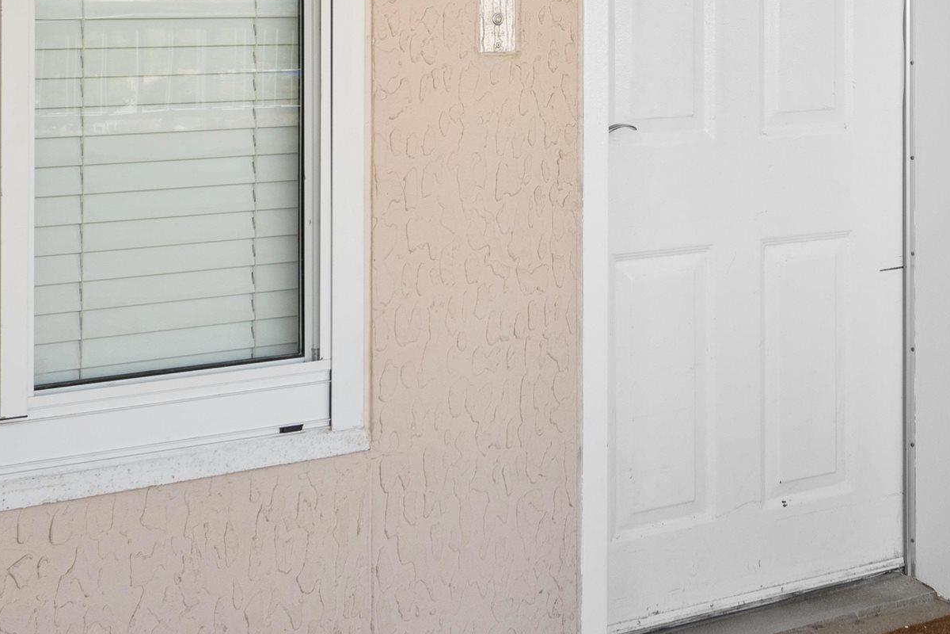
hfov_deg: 30.9
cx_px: 698
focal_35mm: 64
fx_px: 1689
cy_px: -50
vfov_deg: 20.3
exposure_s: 1/40
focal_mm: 17
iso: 100
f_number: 5.3
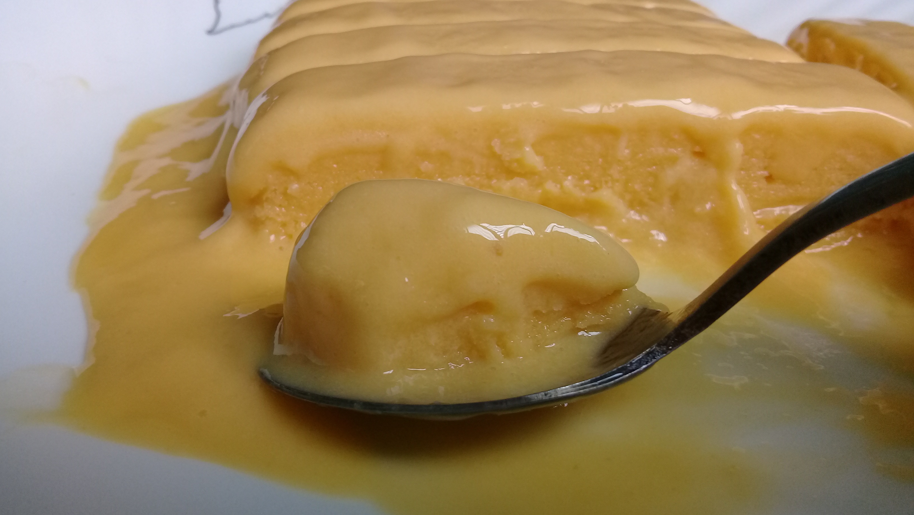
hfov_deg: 58.0
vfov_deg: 34.6
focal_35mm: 34
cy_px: 273
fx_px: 824
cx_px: 454
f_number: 2.2
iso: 80
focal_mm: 3.3
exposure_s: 1/100
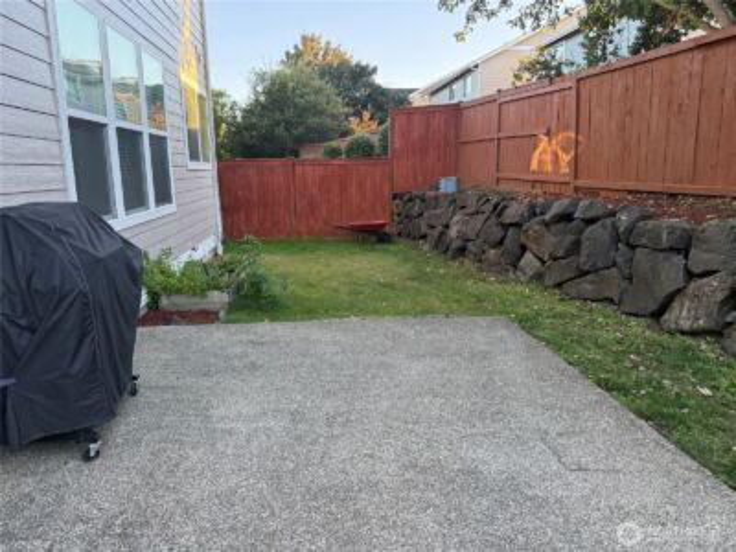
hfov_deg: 71.6
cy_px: 276
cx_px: 368
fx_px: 510
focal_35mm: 24
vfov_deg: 56.8
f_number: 1.78
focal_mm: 6.76
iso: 160
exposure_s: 1/228
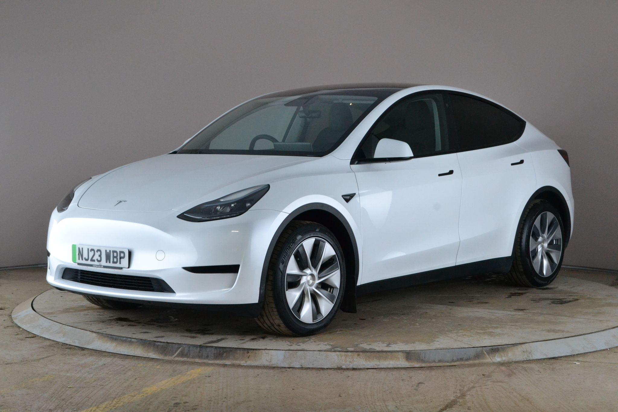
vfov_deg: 20.6
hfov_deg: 30.5
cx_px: 309
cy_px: 206
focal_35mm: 66
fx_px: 1133
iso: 2000
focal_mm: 44
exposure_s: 1/50
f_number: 11
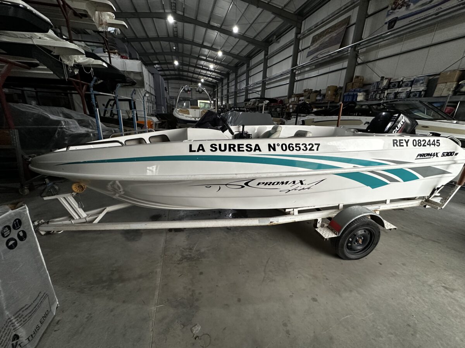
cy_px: 174
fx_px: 188
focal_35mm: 14
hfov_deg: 102.1
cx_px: 232
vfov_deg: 85.7
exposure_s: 1/100
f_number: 2.2
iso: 250
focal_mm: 2.22
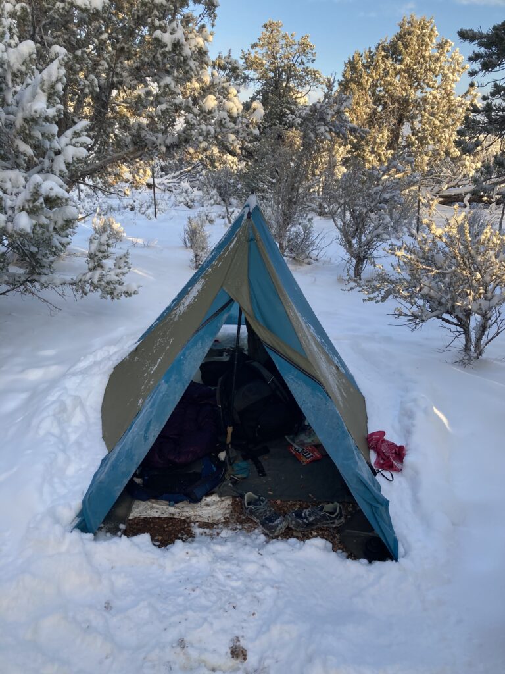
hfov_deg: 49.7
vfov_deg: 63.4
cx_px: 252
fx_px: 545
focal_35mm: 28
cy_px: 337
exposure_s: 1/243
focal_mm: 3.99
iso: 20
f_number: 1.8
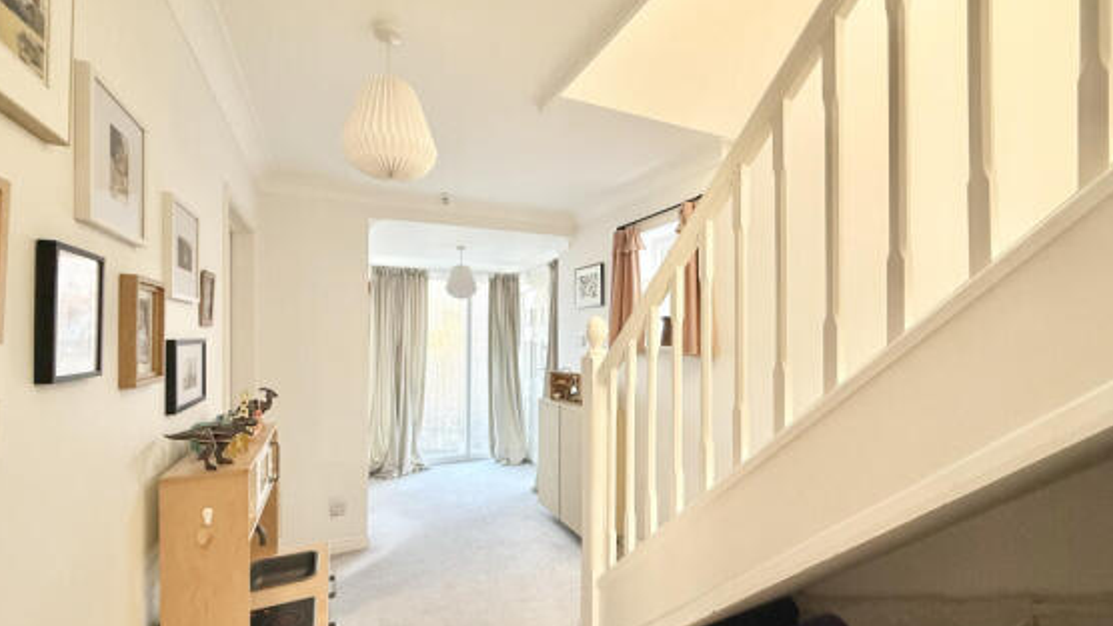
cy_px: 335
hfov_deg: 99.4
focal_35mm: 16
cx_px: 560
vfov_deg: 67.0
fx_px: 472
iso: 160
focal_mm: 2.22
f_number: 2.2
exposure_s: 1/99
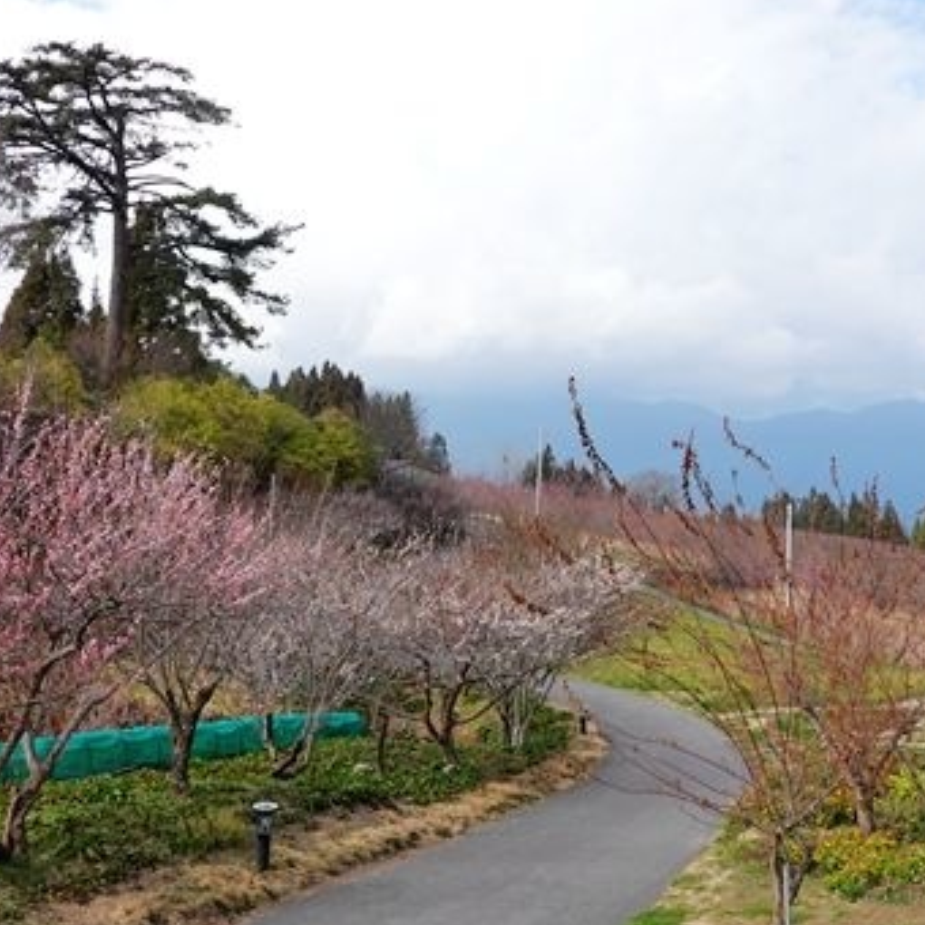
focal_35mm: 39
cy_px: 472
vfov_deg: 42.8
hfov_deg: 42.8
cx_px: 408
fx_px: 1179
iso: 125
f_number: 5.6
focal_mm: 9
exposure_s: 1/320
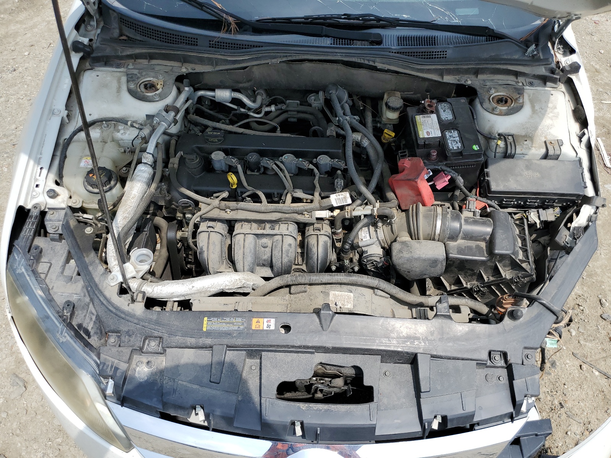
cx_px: 306
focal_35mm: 26
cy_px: 229
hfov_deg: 67.3
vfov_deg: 53.1
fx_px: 459
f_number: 1.5
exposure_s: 1/2500
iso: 50
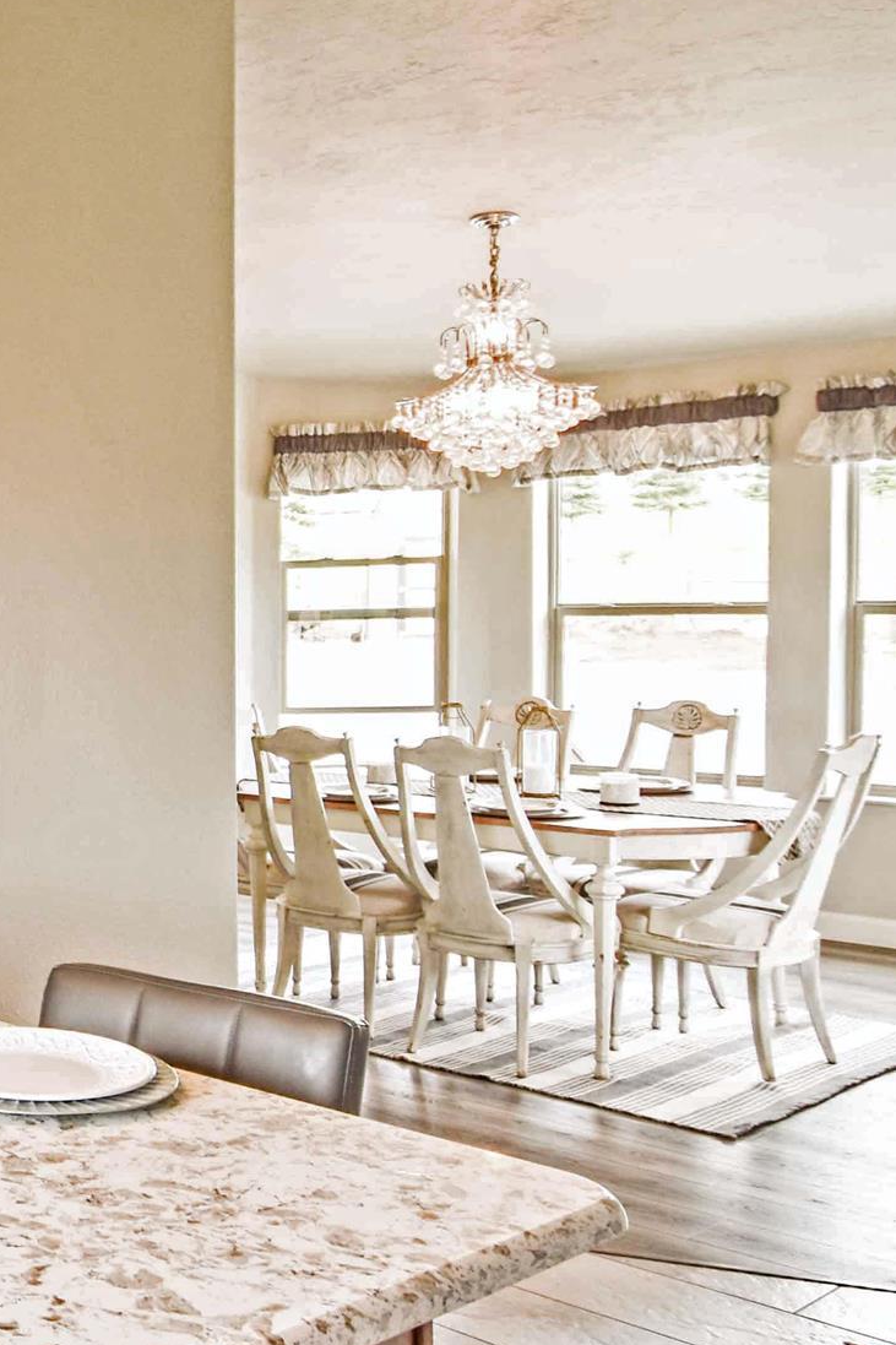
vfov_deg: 46.4
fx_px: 1568
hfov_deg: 23.8
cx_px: -518
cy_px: 710
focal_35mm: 42
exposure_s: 1/60
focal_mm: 10
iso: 180
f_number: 4.5
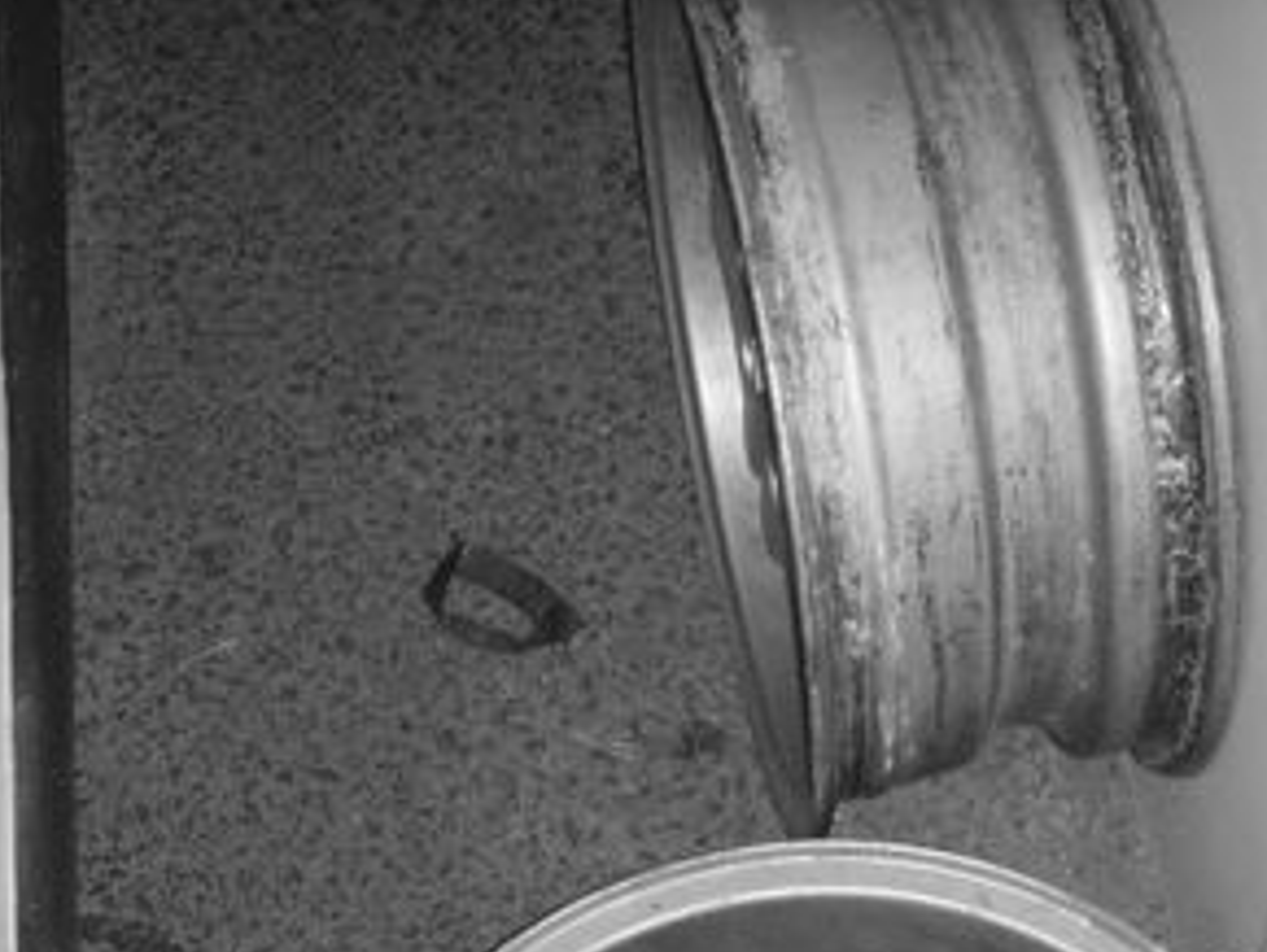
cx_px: 786
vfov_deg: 16.7
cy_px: 1009
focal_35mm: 86
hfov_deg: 22.7
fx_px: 3150
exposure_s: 1/45
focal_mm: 6.6
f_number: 3.5
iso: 200
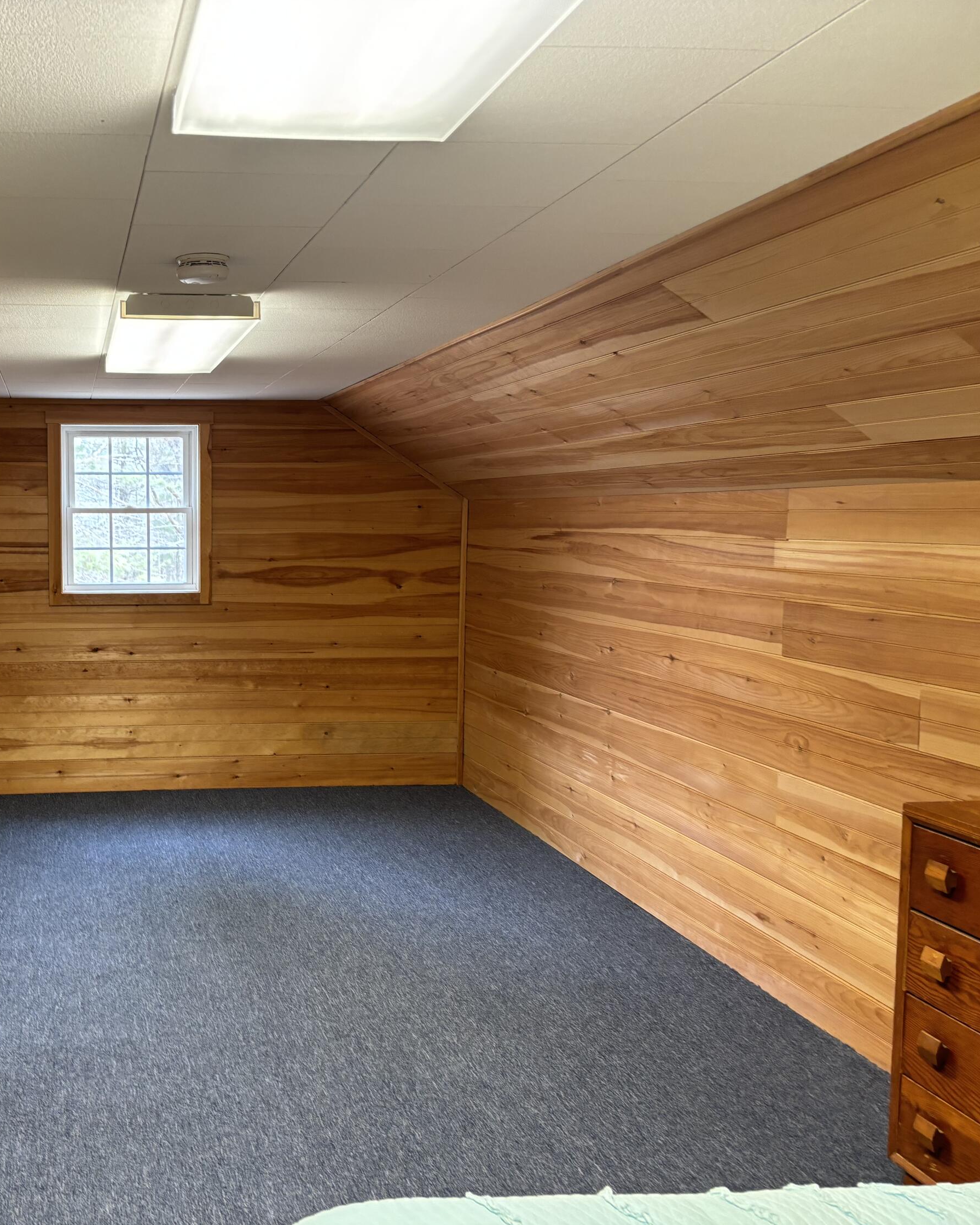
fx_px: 1233
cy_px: 612
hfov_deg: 41.1
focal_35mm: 34
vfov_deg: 52.8
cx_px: 166
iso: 200
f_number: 1.6
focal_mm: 5.96
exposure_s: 1/60
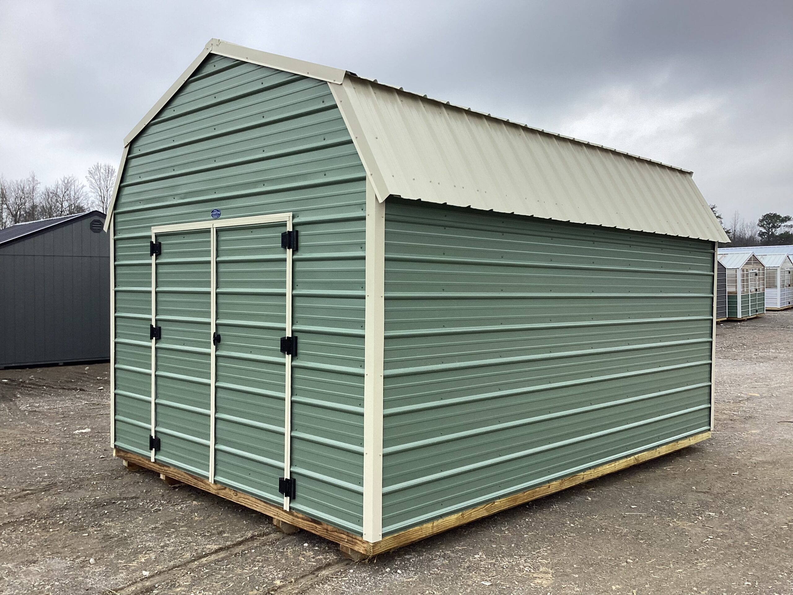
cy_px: 298
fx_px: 710
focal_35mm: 31
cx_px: 396
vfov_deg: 45.4
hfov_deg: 58.4
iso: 25
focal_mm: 3.3
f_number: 2.4
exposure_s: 1/365
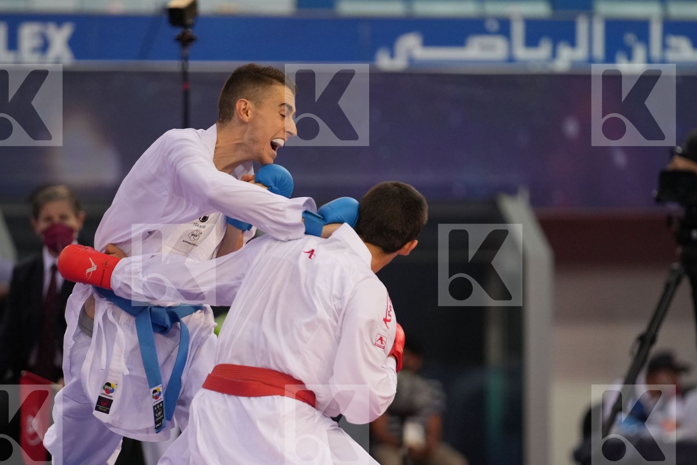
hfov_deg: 6.0
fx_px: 6603
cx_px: 327
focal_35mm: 341
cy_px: 265
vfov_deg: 4.0
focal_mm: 195
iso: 2000
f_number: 2.8
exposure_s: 1/1000
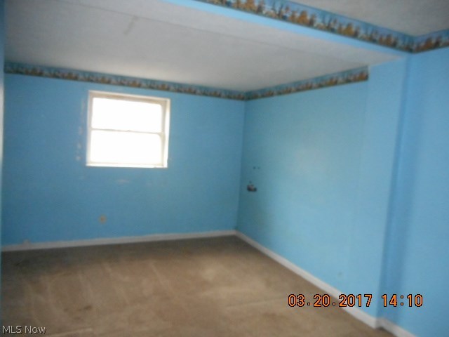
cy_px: 168
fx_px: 324
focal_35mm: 25
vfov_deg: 54.9
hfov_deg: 69.4
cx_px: 224
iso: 640
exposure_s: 1/25
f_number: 3.7
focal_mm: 4.5
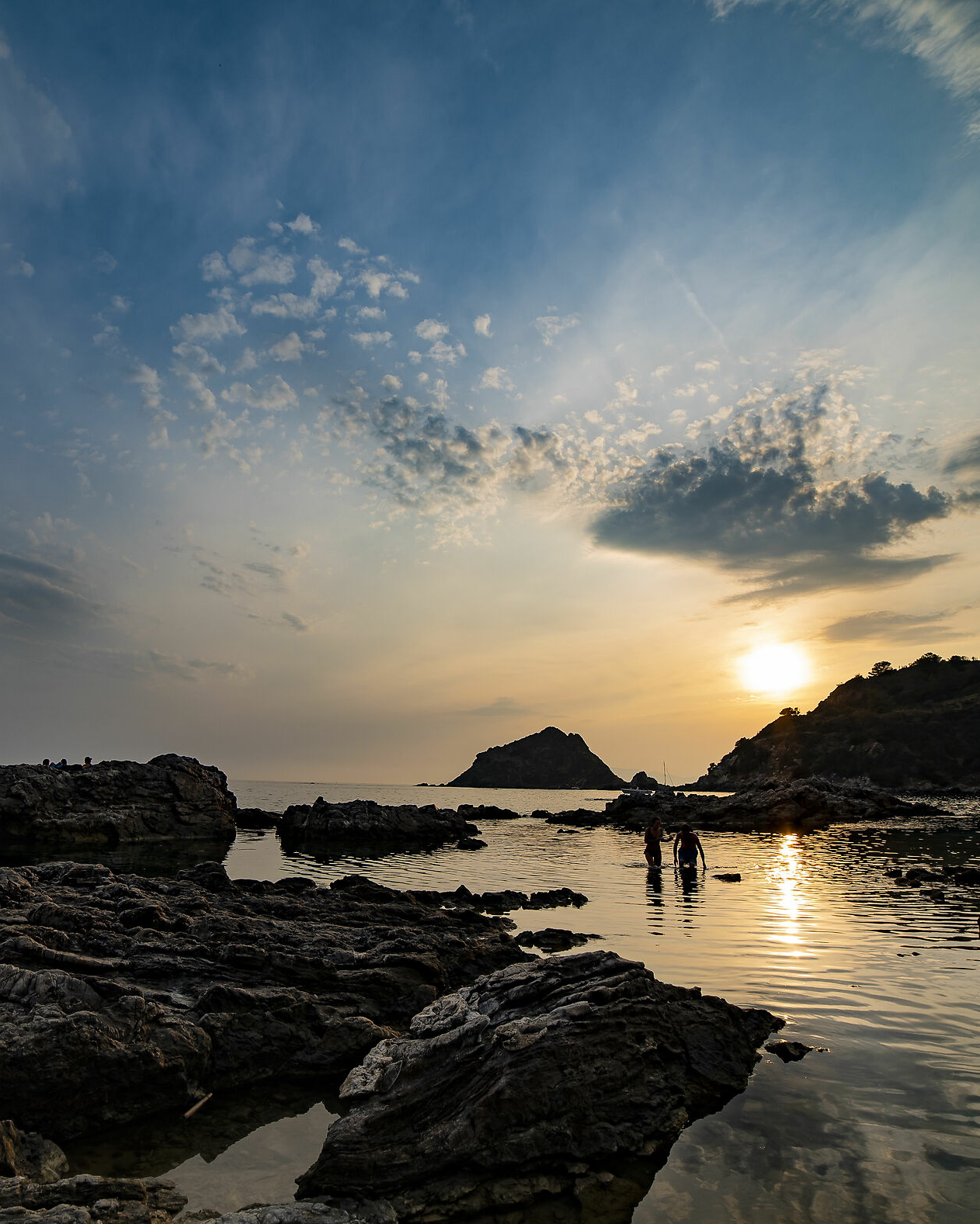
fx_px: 725
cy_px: 621
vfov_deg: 80.4
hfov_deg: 67.1
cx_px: 368
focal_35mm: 20
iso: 100
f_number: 9
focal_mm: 14
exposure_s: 1/200
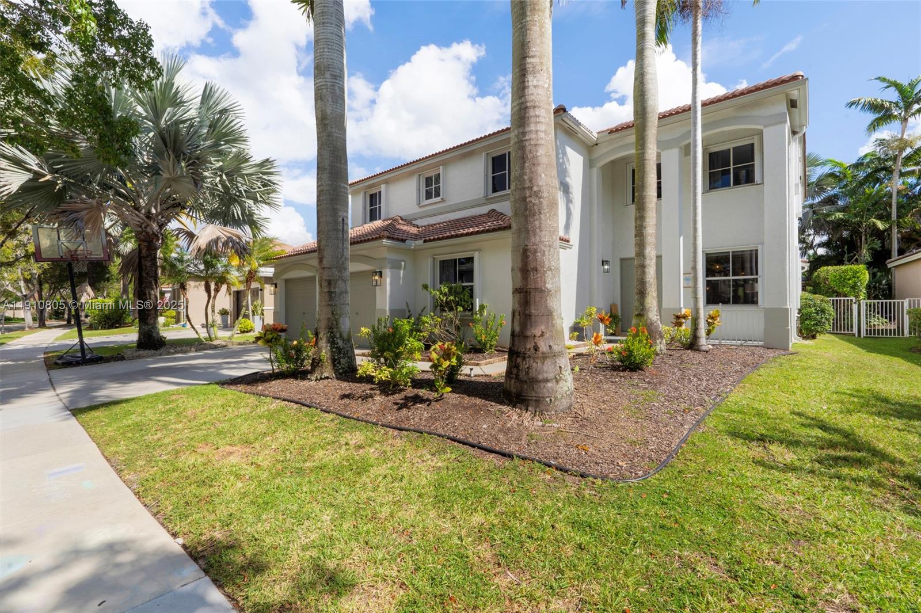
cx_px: 460
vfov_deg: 73.7
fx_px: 409
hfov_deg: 96.8
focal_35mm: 16
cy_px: 306
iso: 200
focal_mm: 16
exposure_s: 1/100
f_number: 16
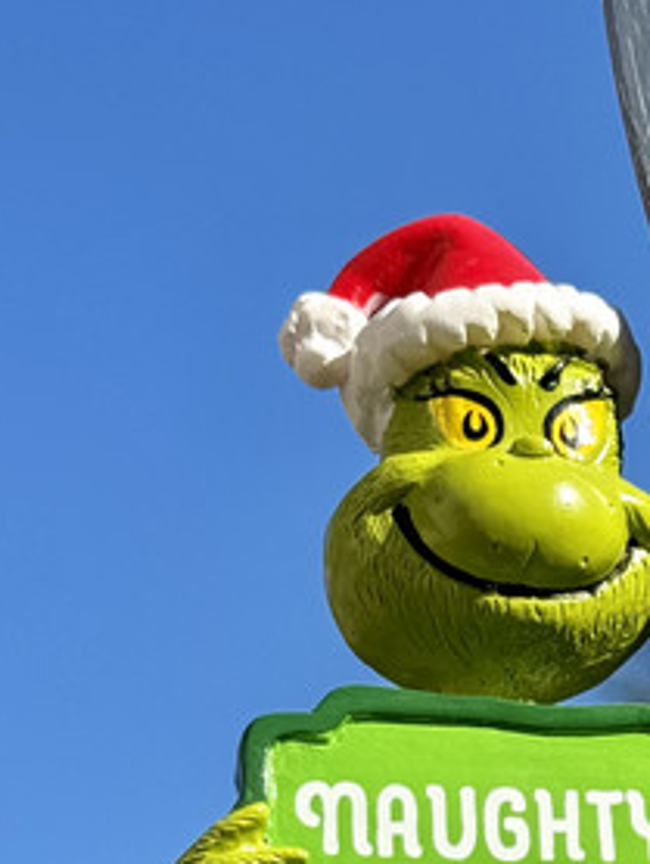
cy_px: 1054
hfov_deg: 10.7
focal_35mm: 138
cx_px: 666
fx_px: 3450
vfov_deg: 13.8
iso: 64
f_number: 1.78
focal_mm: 6.86
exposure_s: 1/3610
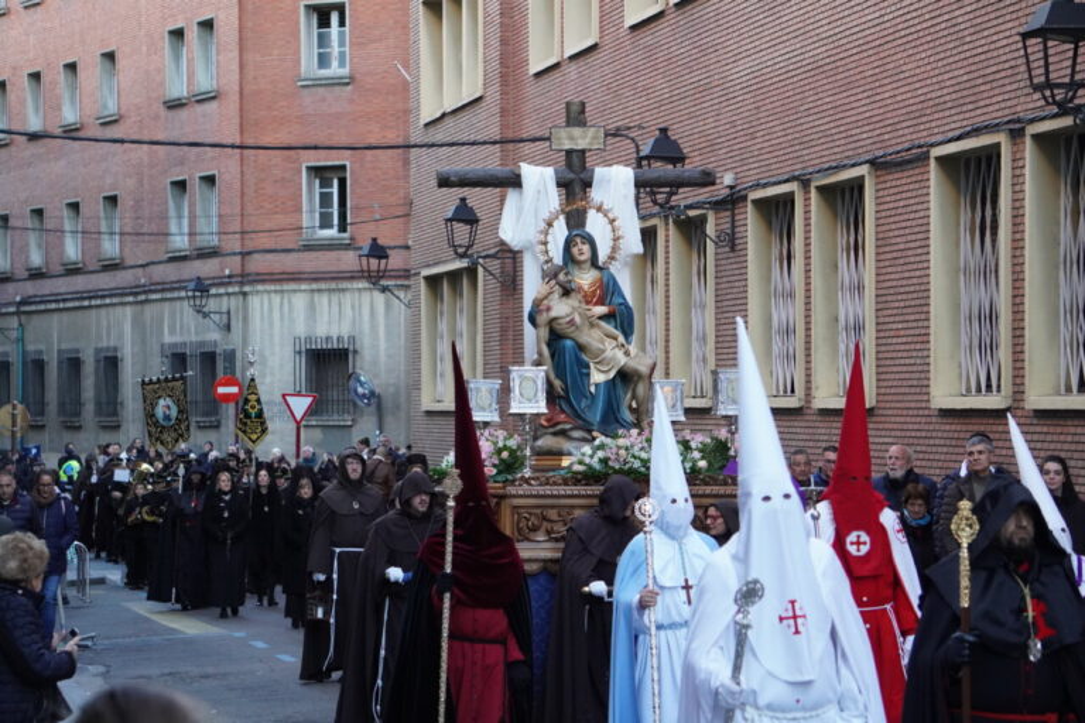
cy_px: 362
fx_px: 3074
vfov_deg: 13.4
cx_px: 542
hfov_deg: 20.0
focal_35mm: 102
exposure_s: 1/160
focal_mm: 68
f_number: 5
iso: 2000
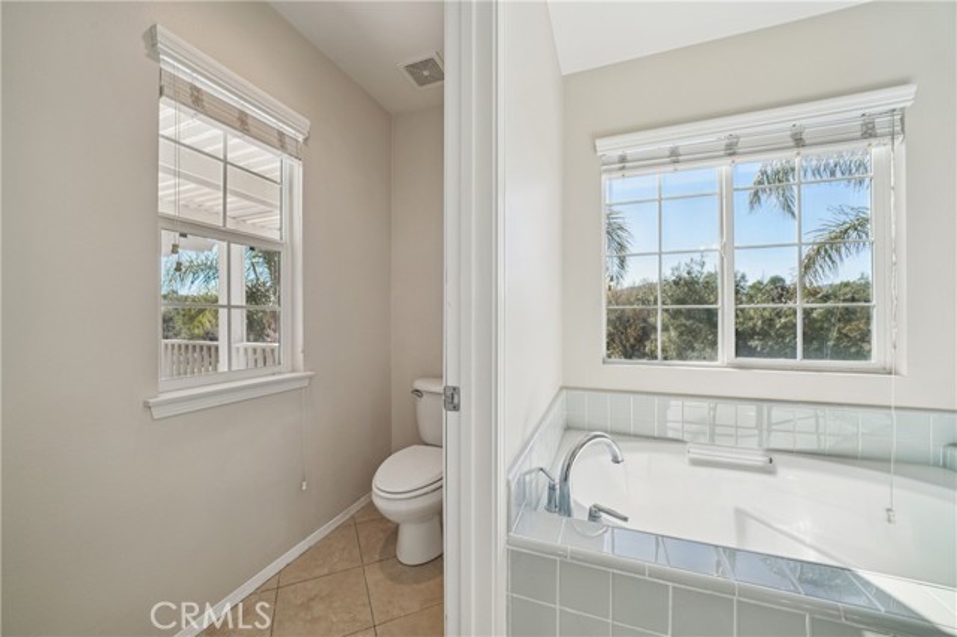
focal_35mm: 13
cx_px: 478
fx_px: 345
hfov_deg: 108.4
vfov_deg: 85.4
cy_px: 318
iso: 100
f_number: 8
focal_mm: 13
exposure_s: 1/30
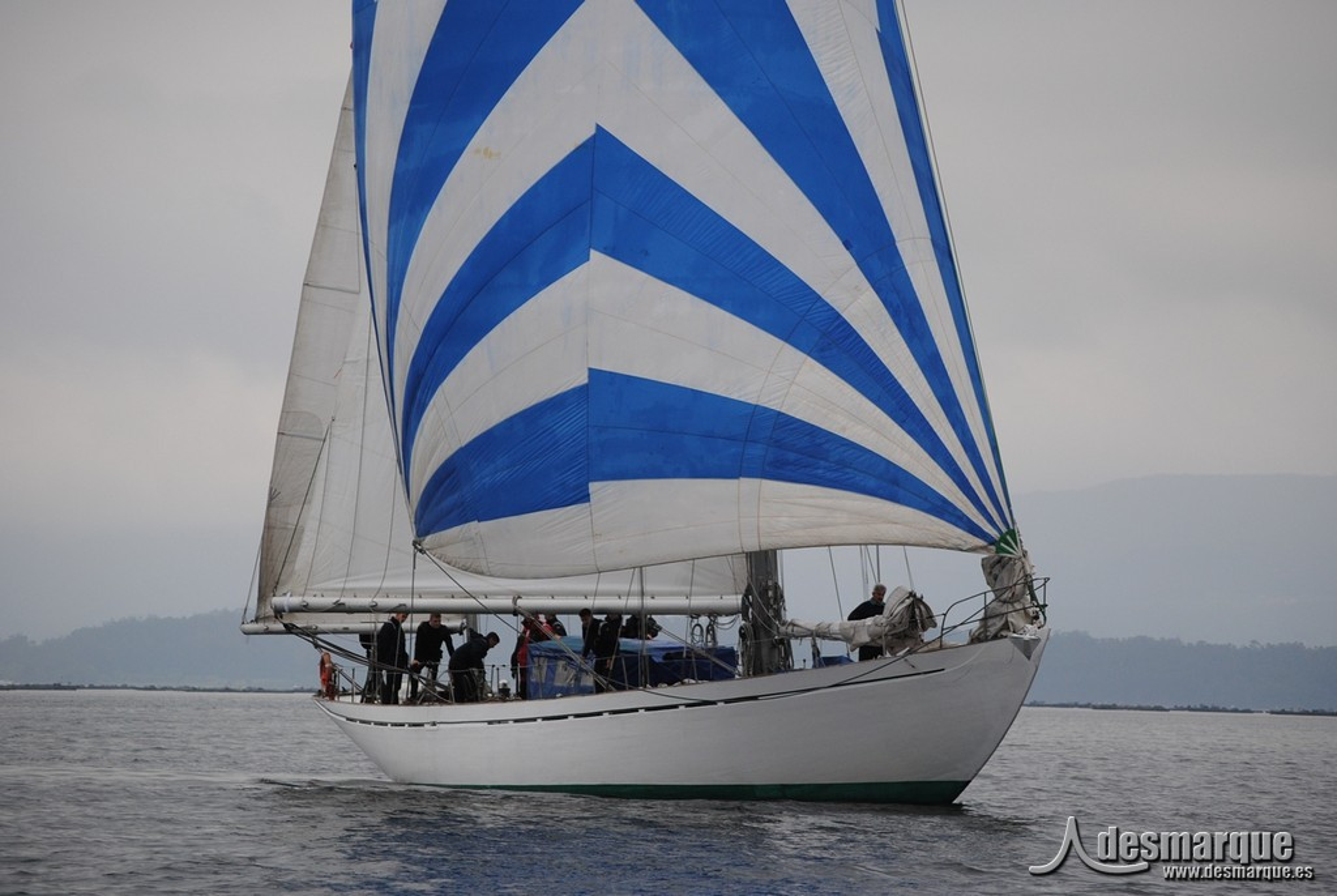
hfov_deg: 13.4
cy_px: 448
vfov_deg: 9.0
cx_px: 668
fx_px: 5690
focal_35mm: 153
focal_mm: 102
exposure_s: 1/320
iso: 200
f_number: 4.8
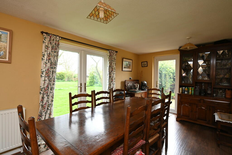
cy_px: 78
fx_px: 109
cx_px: 116
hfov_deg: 93.3
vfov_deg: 70.3
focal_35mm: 17
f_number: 4
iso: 200
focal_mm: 17
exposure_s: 1/60
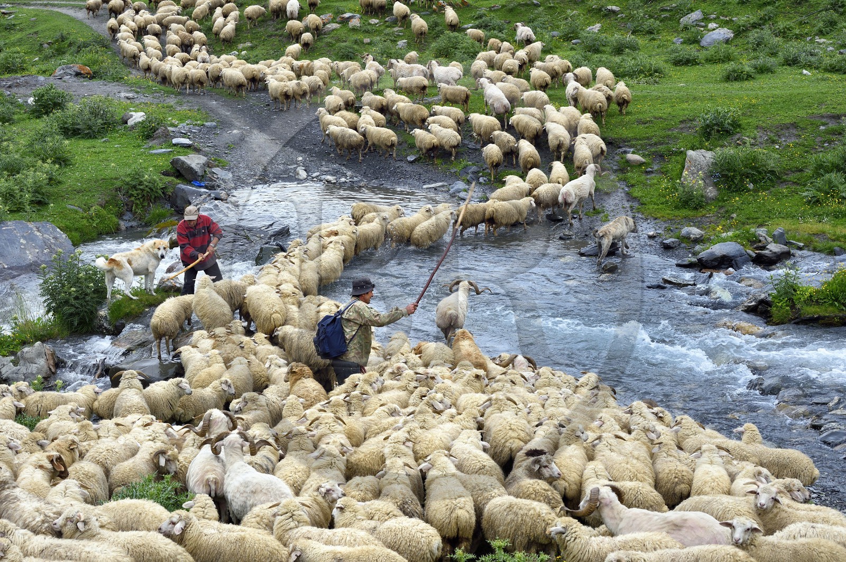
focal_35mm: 72
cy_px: 281
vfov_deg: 18.9
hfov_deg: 28.1
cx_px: 423
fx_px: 1691
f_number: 11
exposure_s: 1/250
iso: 400
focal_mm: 72
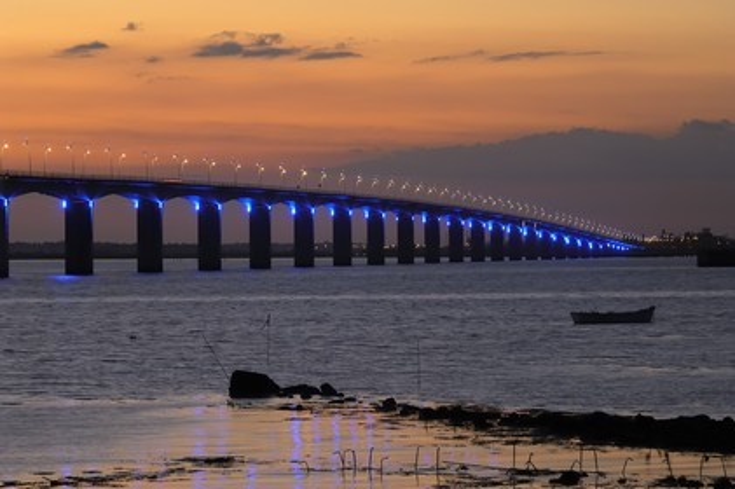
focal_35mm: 180
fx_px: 3672
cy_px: 244
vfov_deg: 7.6
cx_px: 368
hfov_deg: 11.4
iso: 100
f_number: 6.3
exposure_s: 1/1.25
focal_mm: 120
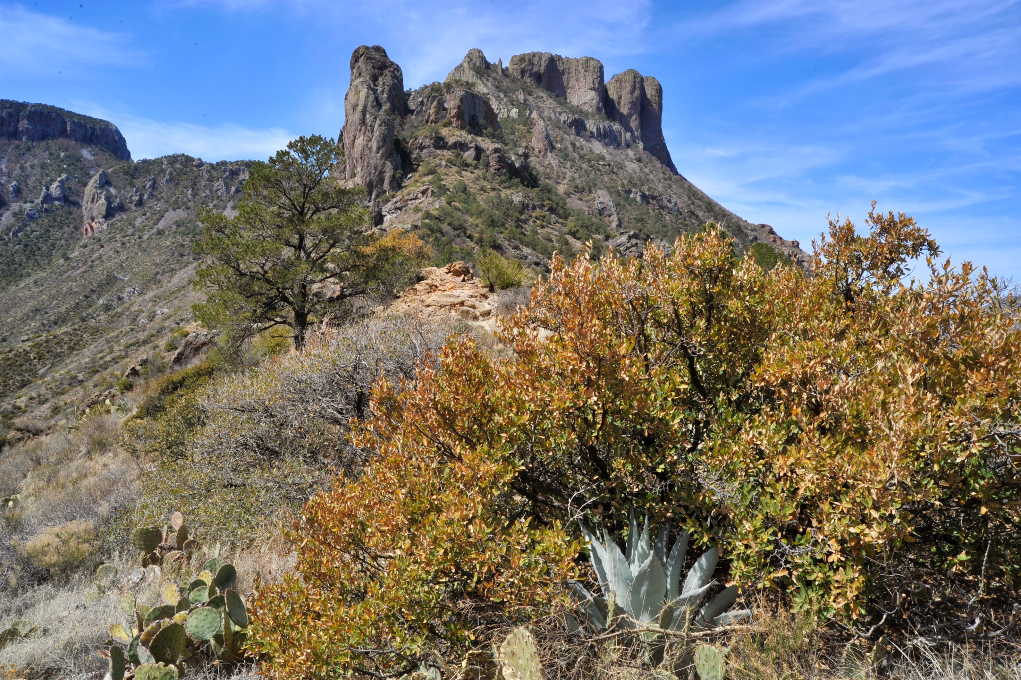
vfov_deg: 61.9
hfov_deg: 84.0
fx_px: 567
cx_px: 510
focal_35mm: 20
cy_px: 340
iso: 200
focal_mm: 20
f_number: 16
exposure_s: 1/80
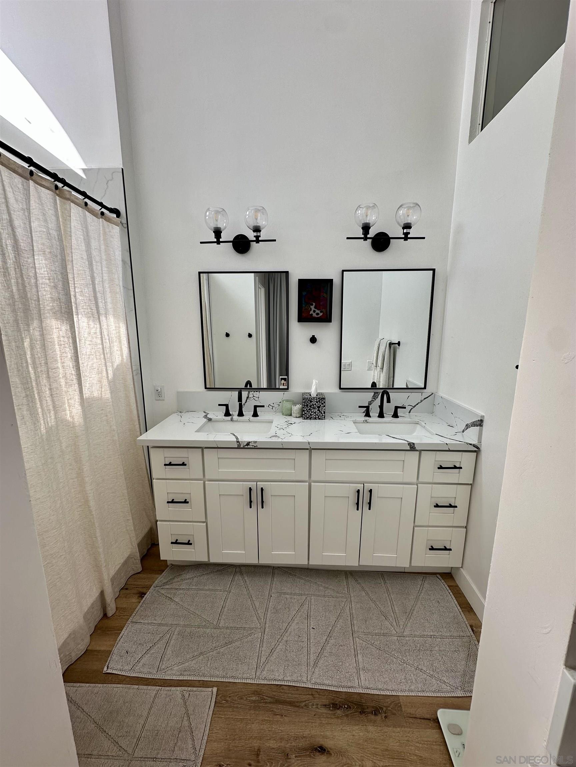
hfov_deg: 85.7
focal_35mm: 14
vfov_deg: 102.1
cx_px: 288
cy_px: 384
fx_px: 311
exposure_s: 1/178
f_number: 2.2
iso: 40
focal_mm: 2.22
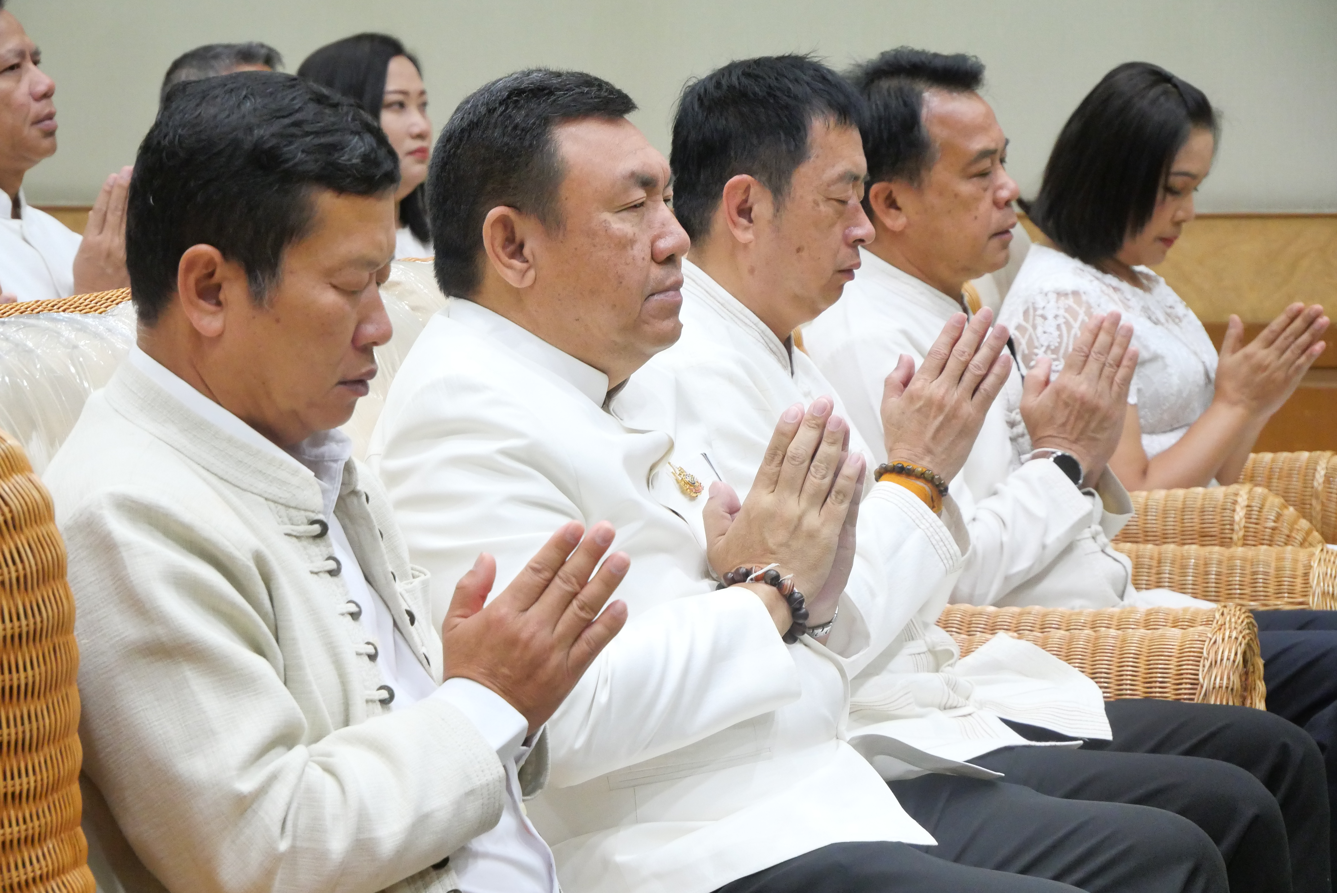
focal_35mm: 124
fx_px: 4608
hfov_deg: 16.5
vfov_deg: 11.1
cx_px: 668
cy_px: 446
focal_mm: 60
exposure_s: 1/60
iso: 3200
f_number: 5.6
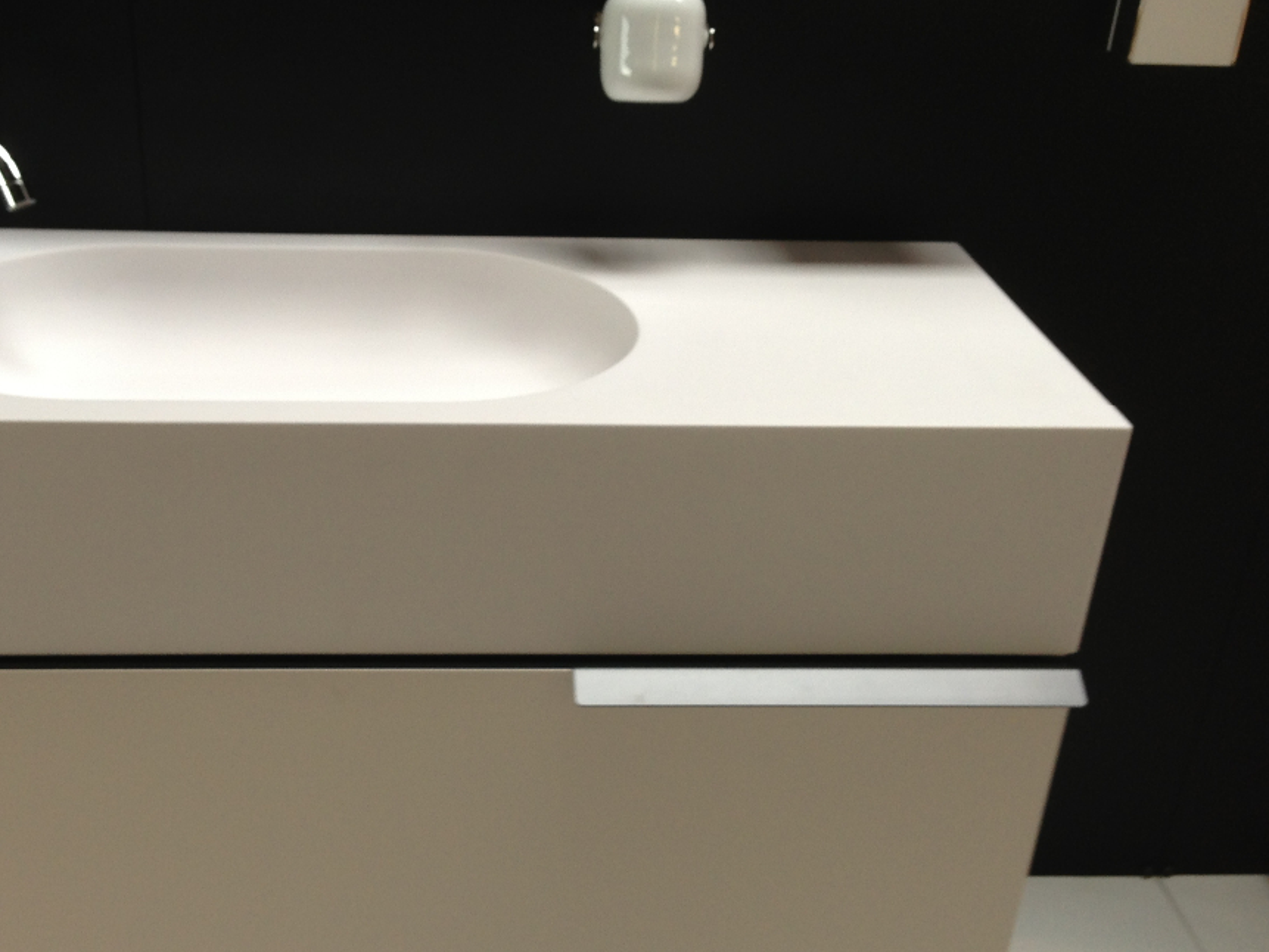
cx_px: 485
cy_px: 514
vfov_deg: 31.5
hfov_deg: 41.0
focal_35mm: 46
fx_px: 1687
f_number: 2.4
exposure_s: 1/30
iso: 50
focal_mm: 4.13
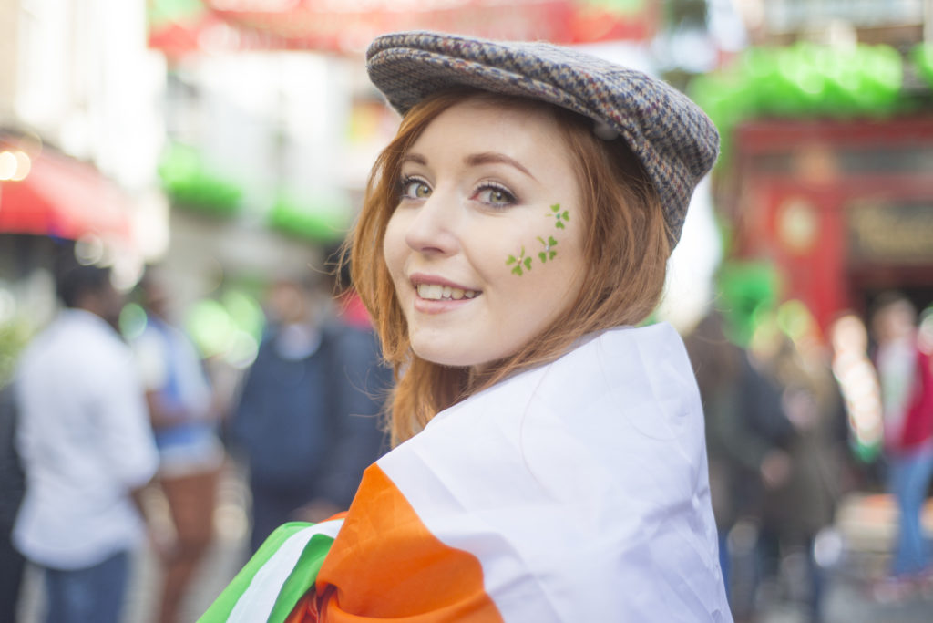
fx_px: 1296
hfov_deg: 39.6
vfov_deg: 27.0
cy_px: 312
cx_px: 466
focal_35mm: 50
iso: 400
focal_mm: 50
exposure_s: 1/2500
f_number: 1.8
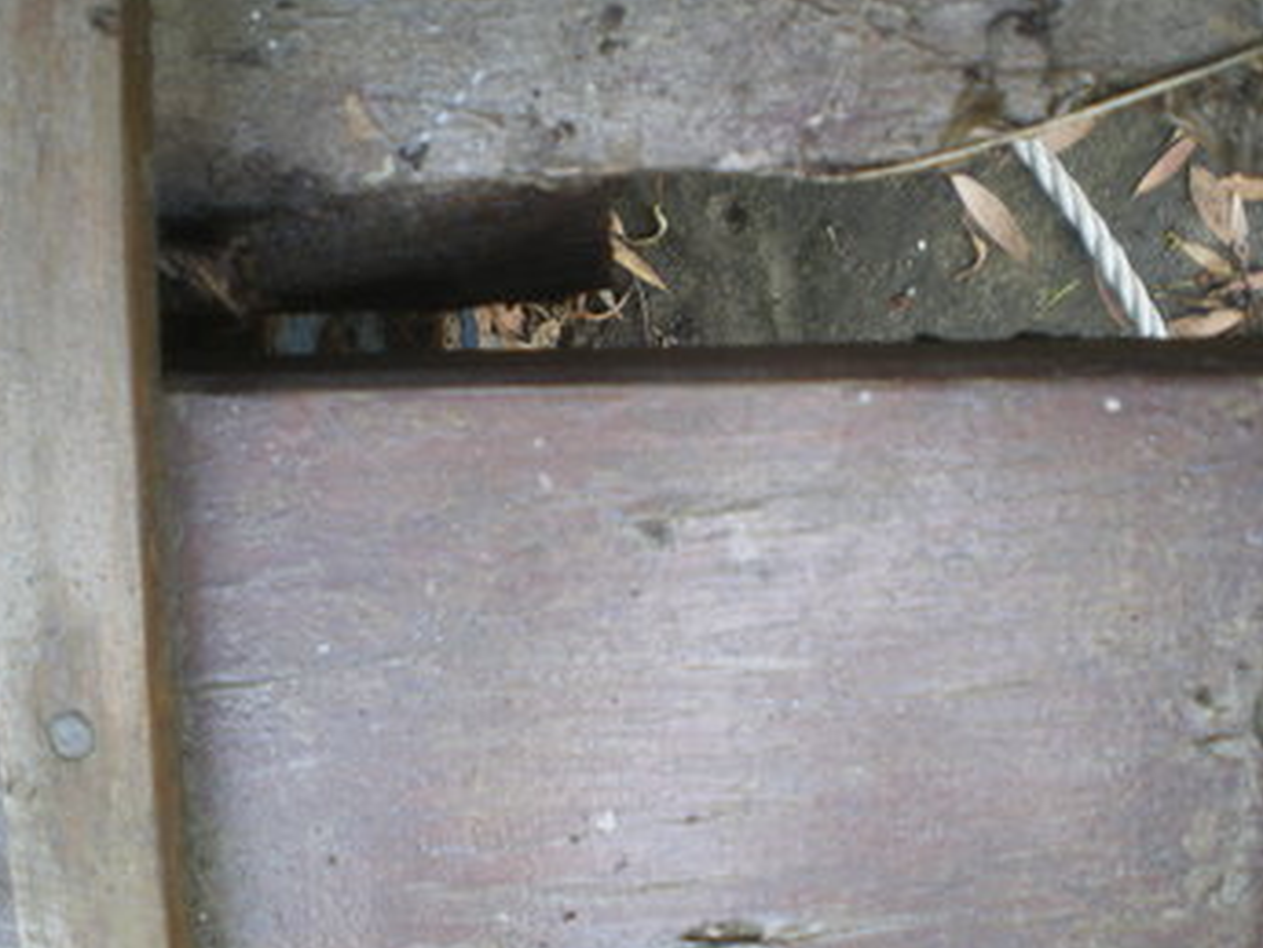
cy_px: 428
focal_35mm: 44
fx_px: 1606
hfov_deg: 42.9
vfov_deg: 32.9
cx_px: 652
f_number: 3.1
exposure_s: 1/50
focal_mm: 6.3
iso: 80
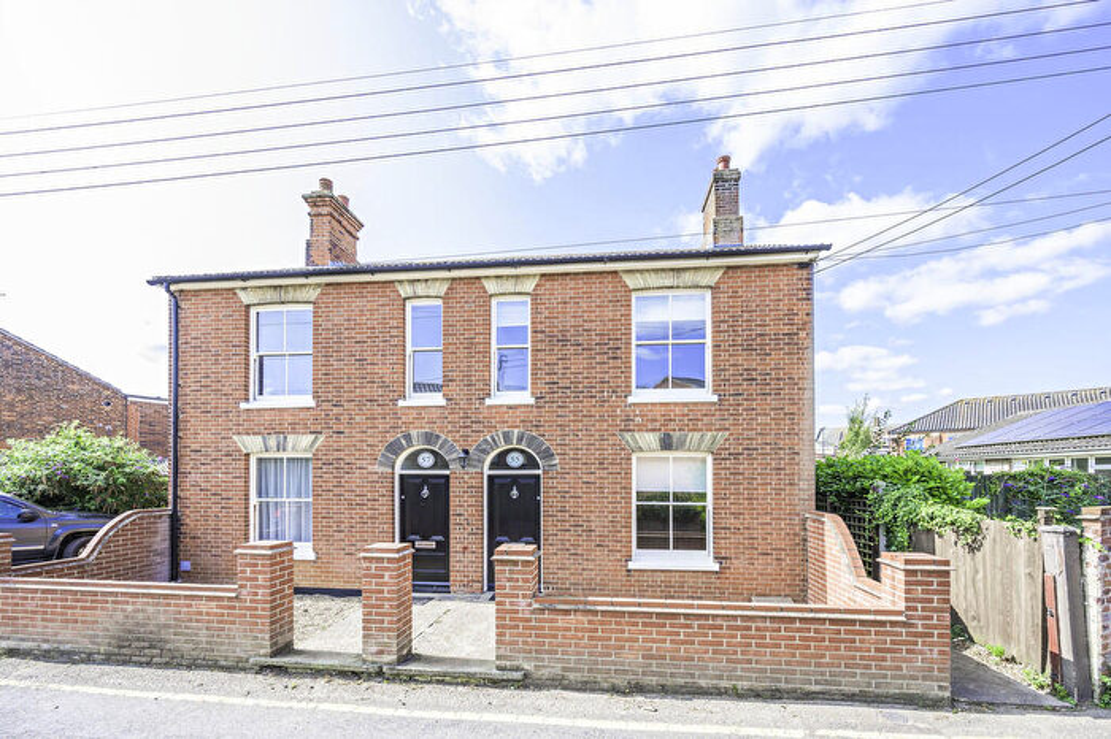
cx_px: 556
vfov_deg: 81.2
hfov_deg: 104.3
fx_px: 432
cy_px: 370
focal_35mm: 14
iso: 100
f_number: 6.3
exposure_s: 1/125
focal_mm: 14
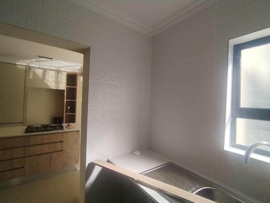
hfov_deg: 91.0
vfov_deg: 74.7
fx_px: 133
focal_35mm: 17
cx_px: 135
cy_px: 102
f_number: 2.2
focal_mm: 1.42
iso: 100
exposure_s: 1/899
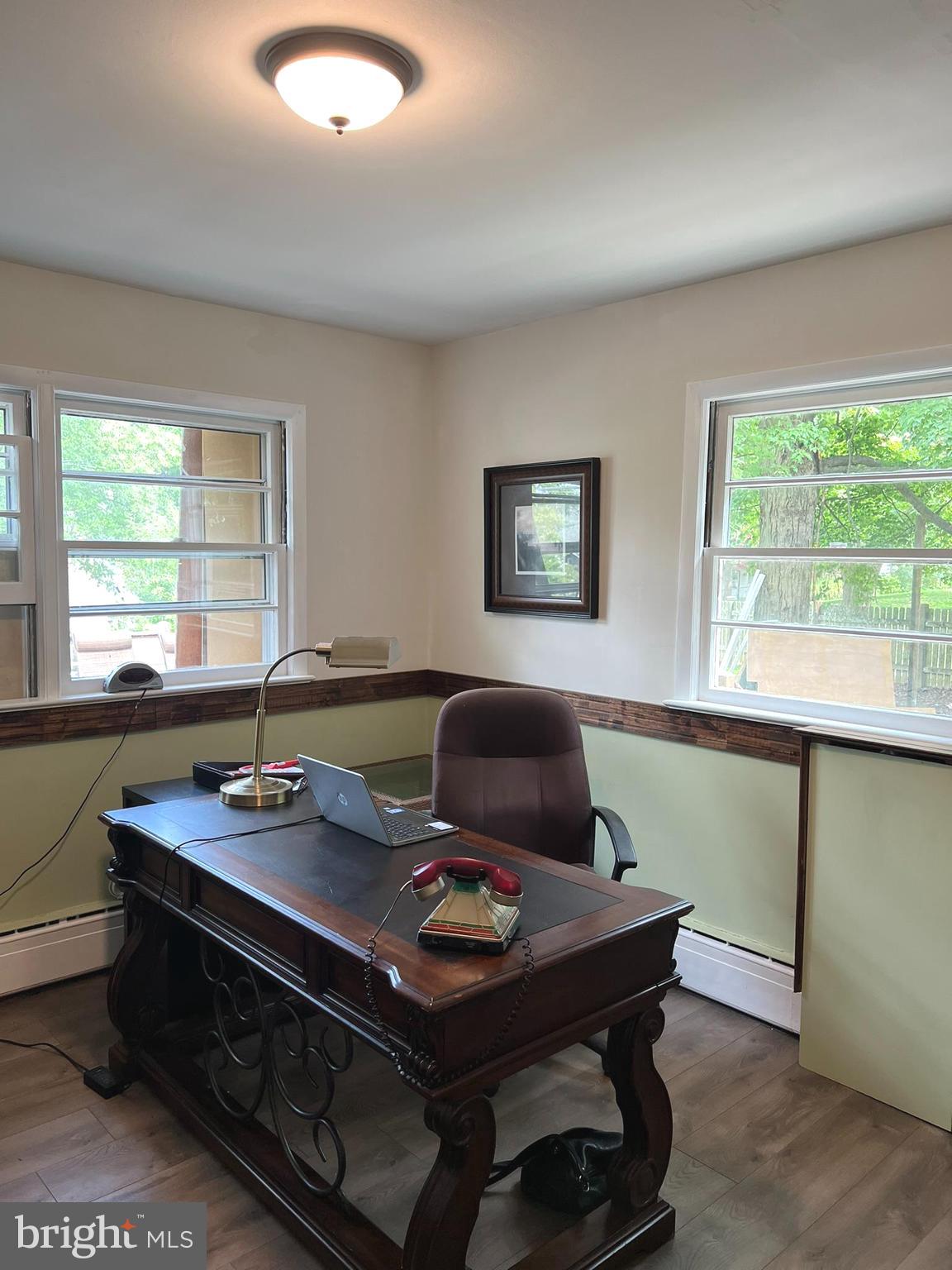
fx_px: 953
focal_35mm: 26
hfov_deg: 53.1
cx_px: 476
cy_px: 635
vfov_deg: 67.3
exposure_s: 1/120
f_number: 1.5
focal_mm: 5.7
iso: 100
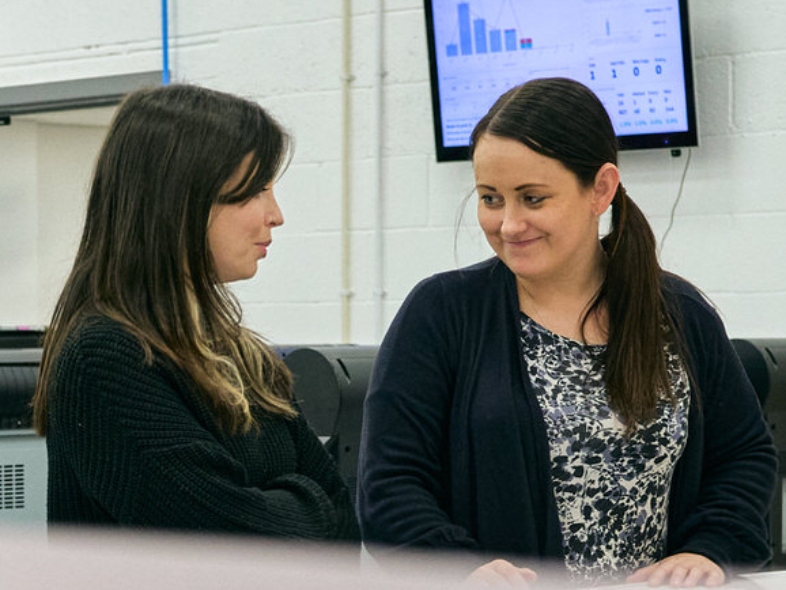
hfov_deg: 14.5
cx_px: -42
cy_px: 606
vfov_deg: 11.0
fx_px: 3021
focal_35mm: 133
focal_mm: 40
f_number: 4.5
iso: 1250
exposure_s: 1/200
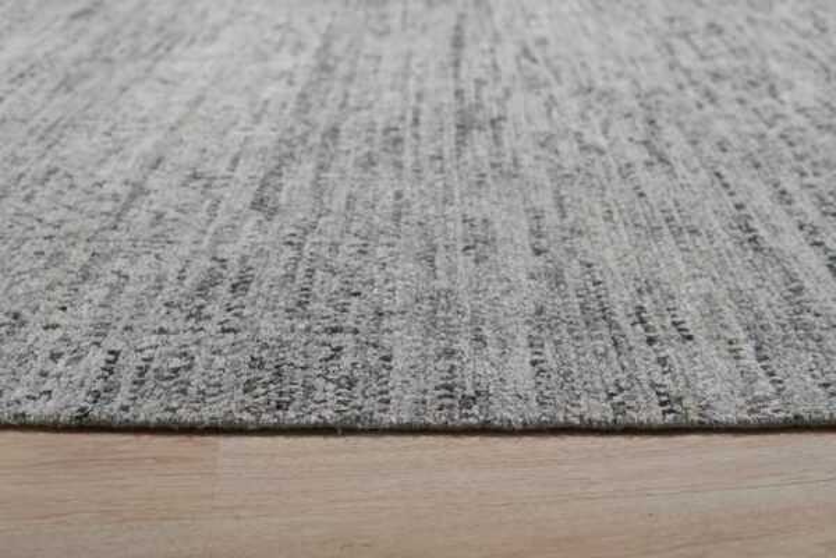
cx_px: 418
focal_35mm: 45
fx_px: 1045
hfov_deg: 43.6
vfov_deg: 29.9
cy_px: 279
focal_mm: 30
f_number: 4
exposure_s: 1/250
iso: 500
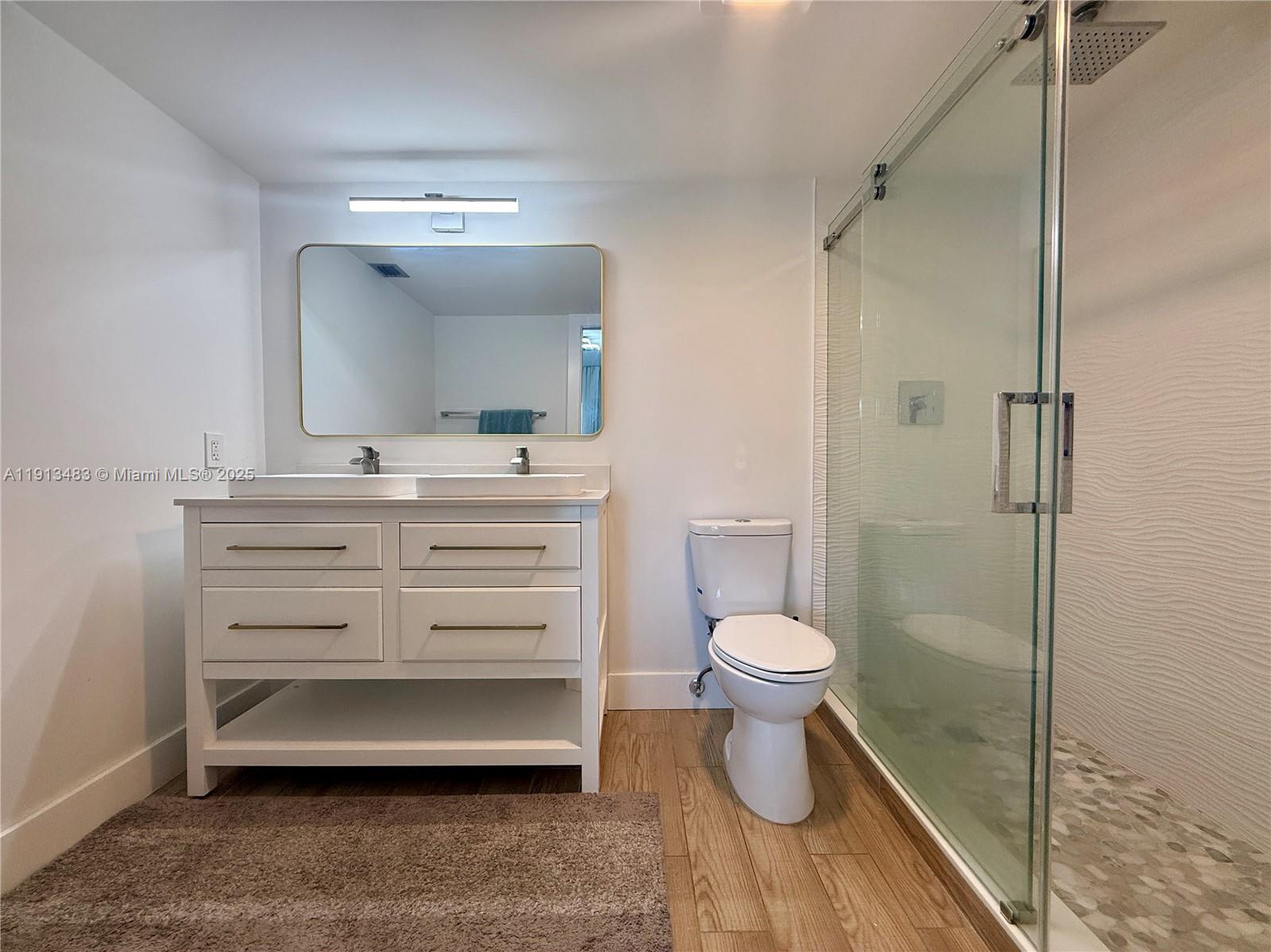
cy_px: 476
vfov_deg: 85.6
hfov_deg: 102.1
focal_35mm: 14
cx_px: 636
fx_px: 514
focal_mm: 2.22
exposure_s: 1/120
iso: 160
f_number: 2.2
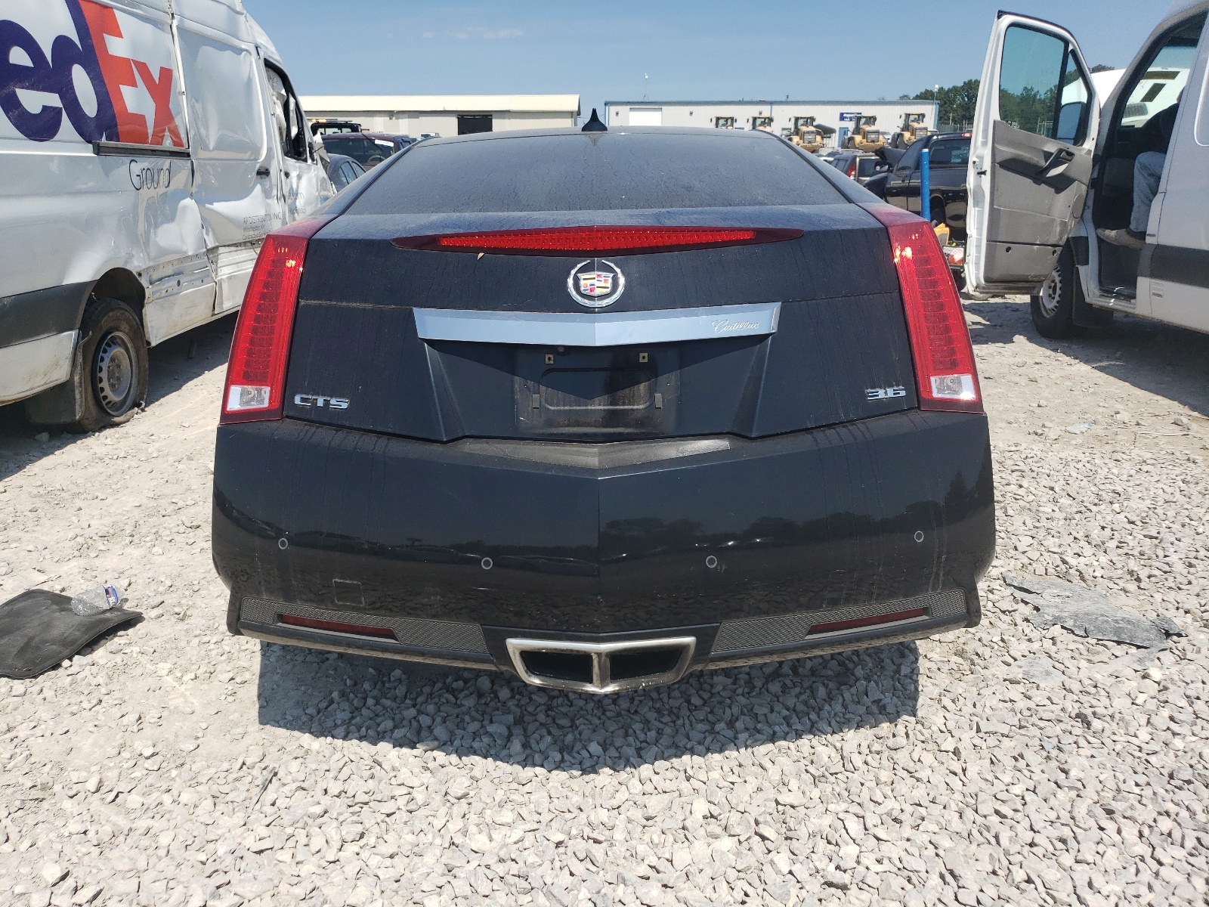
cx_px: 604
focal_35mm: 26
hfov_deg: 67.3
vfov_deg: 53.1
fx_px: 908
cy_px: 454
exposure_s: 1/3333
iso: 50
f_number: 1.5
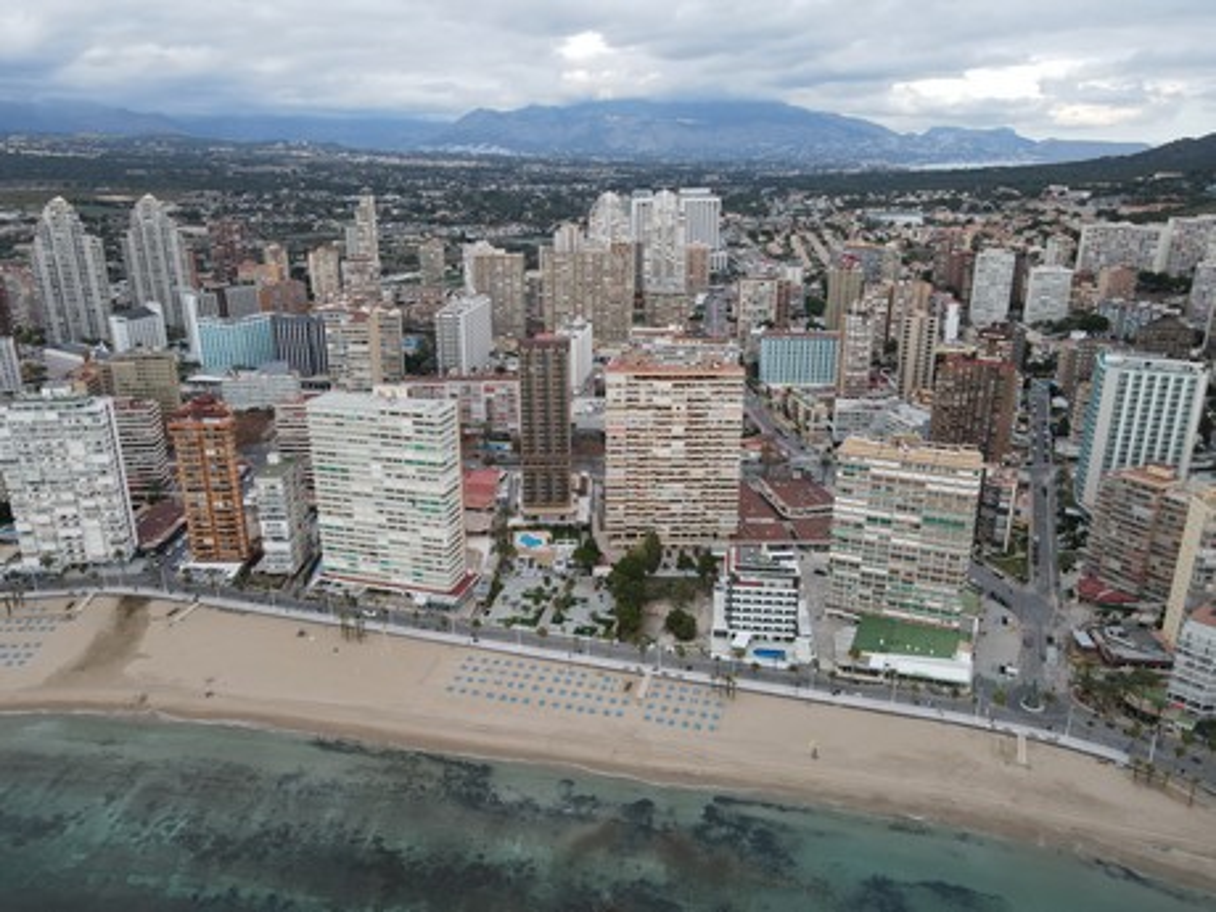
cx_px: 608
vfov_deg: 56.8
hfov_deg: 71.6
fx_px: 843
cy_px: 456
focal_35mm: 24
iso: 100
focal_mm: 4.5
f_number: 2.8
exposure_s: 1/200
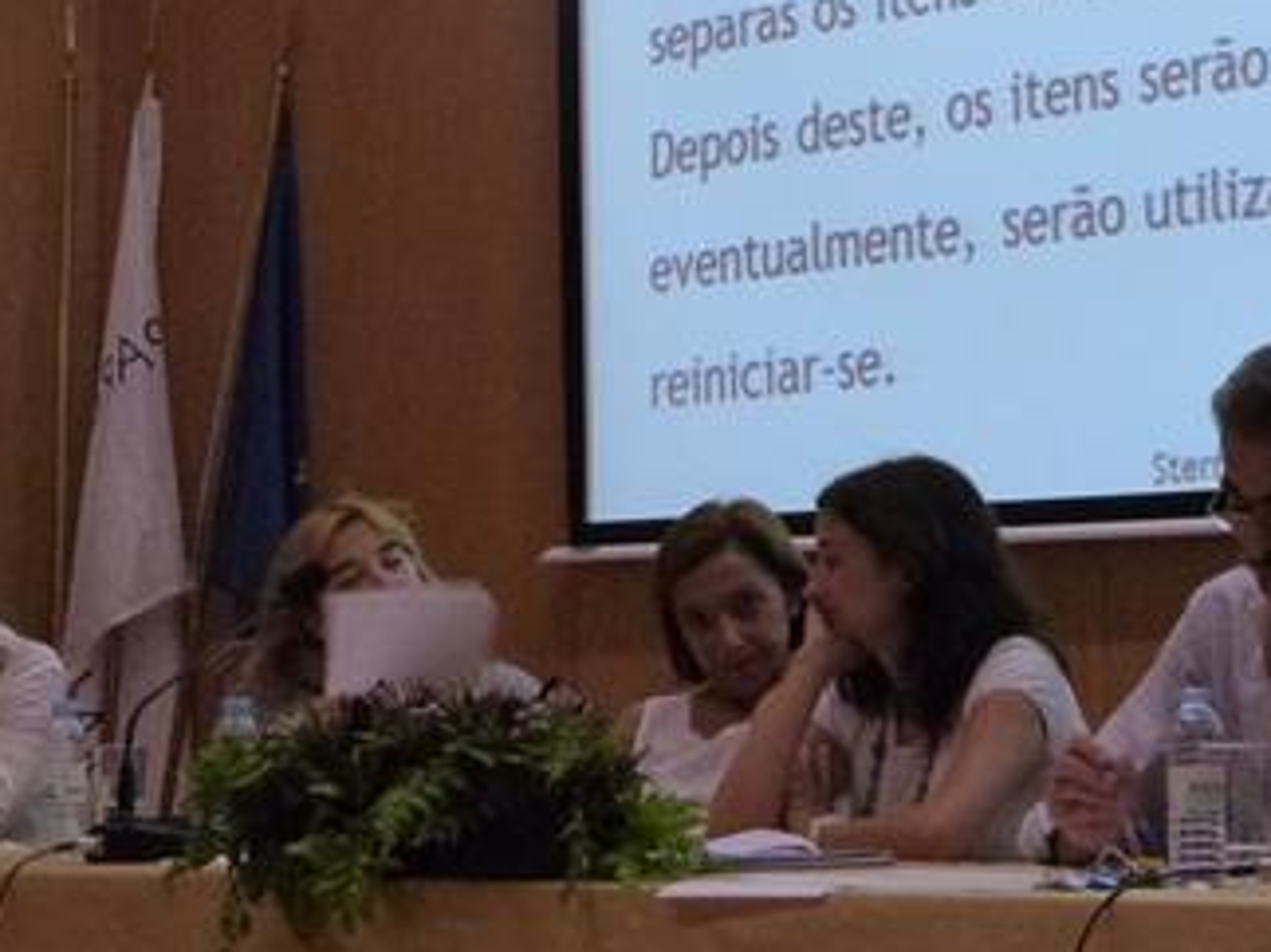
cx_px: 992
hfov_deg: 17.0
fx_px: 4221
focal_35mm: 115
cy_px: 299
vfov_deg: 12.8
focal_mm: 10.5
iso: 800
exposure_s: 1/60
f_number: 3.2
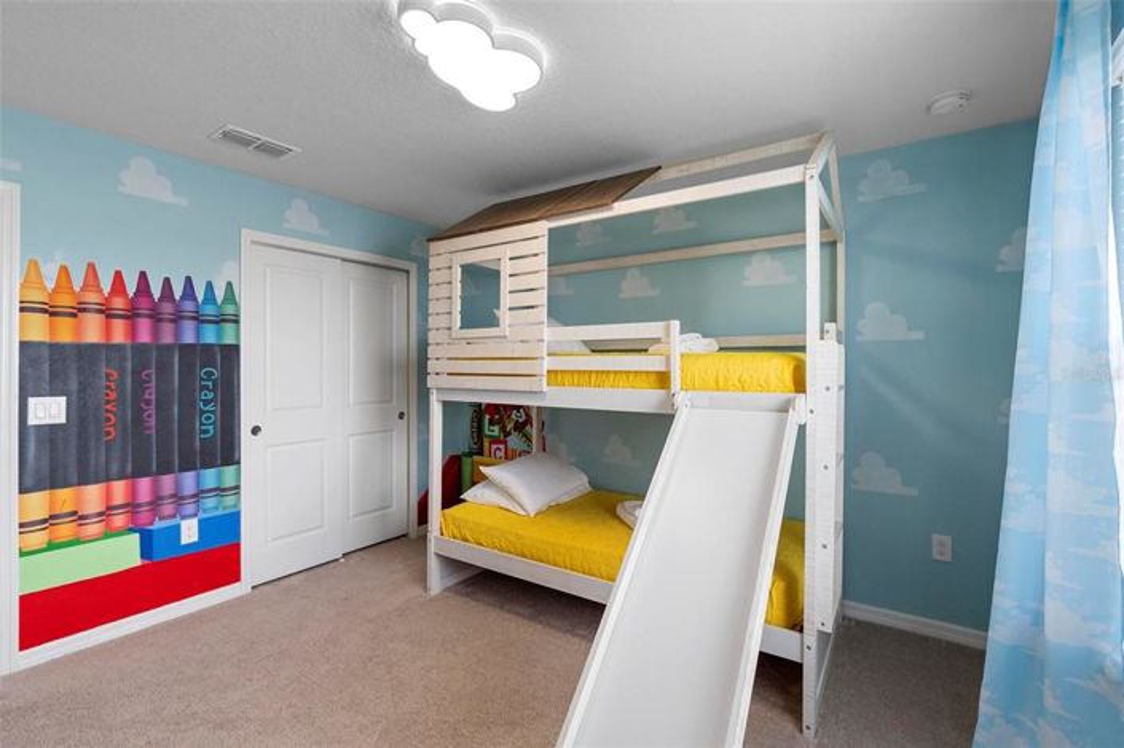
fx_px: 499
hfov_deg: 96.8
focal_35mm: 16
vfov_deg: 73.7
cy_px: 374
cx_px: 562
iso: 800
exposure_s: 1/13
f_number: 8
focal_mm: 16
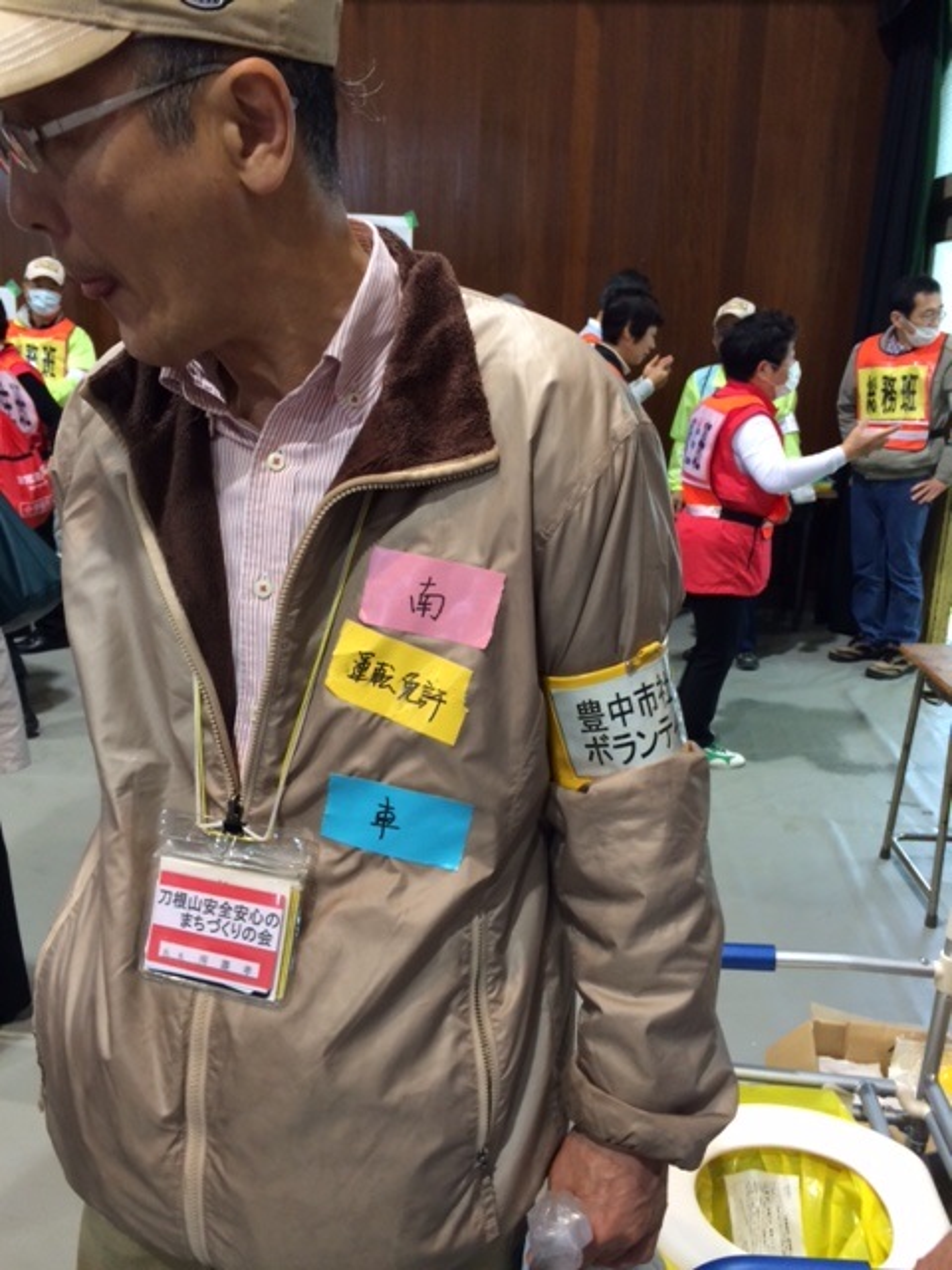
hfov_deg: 46.8
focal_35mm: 30
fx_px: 1100
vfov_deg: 60.0
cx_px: 476
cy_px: 635
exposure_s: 1/30
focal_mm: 4.12
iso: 125
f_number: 2.2
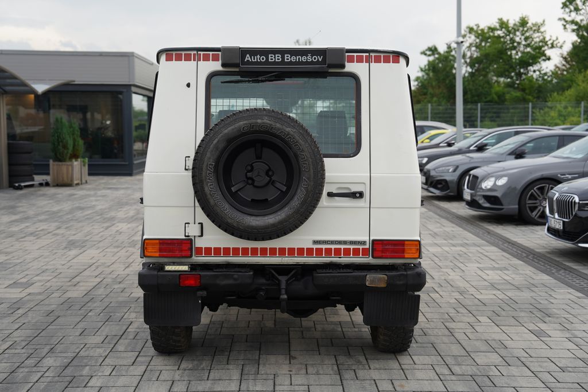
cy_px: 196
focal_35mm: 48
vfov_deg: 28.1
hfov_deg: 41.1
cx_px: 294
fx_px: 784
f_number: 4
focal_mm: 48
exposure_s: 1/100
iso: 100
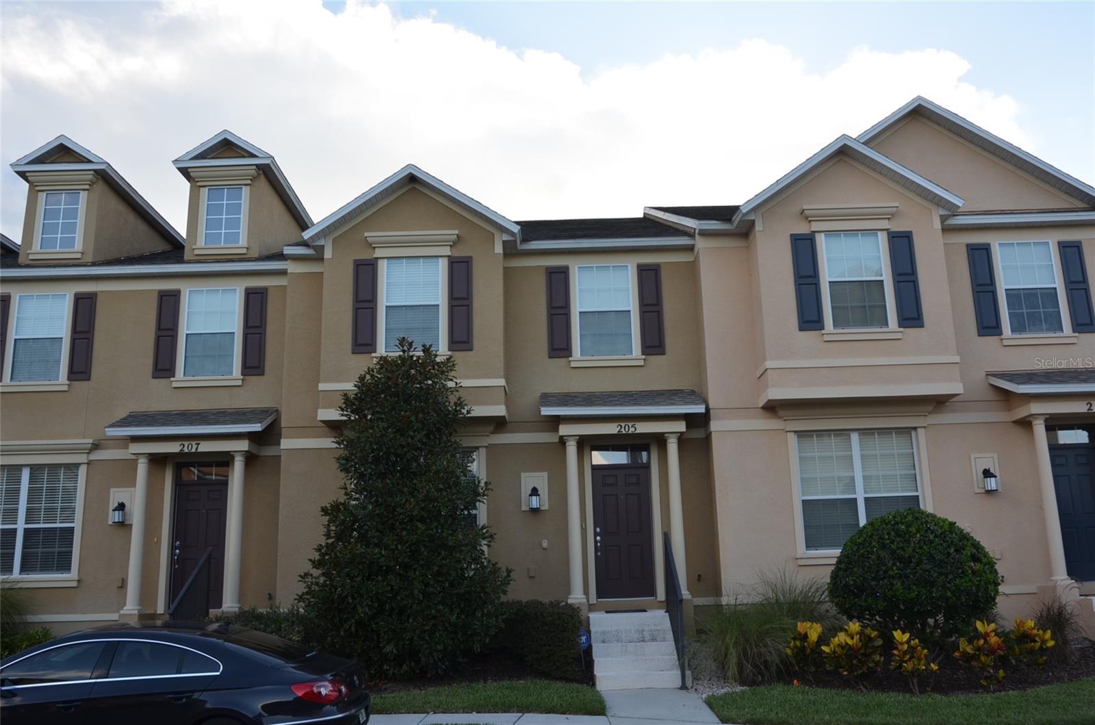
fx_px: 1001
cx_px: 548
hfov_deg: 57.3
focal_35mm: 33
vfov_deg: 39.8
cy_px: 362
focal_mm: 22
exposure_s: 1/160
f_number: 6.3
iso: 200
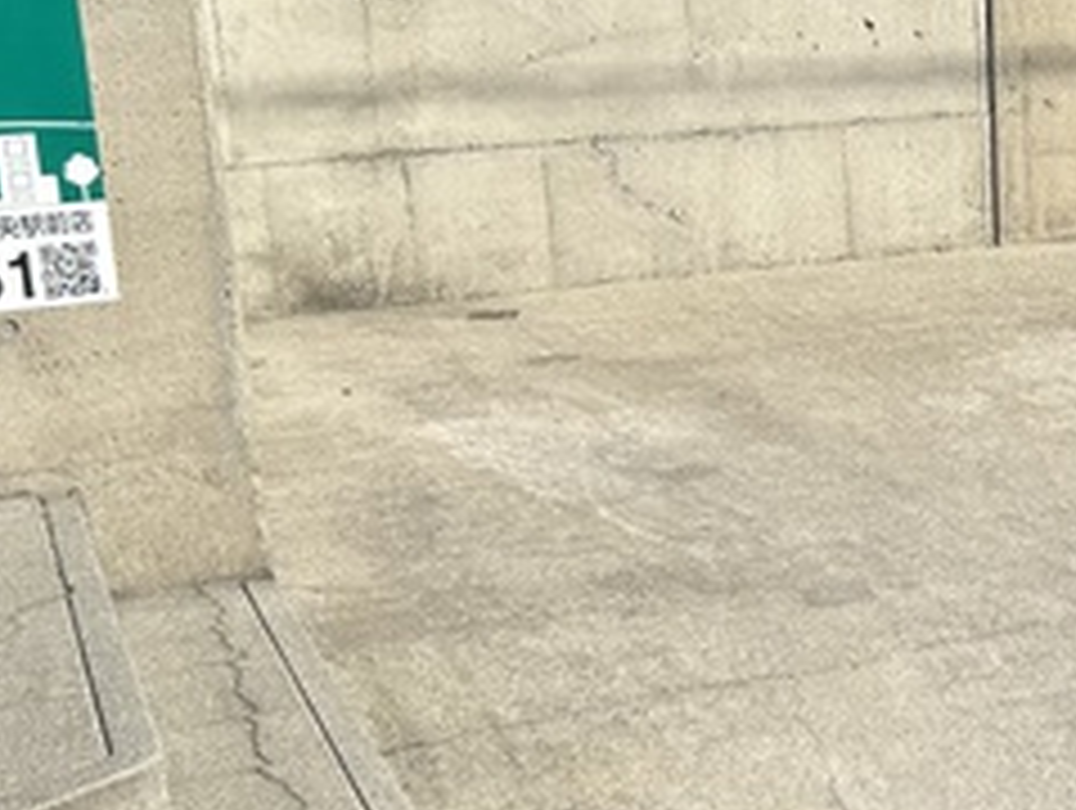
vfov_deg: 19.4
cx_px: 1058
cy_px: 515
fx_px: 2366
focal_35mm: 76
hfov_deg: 24.5
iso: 50
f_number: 1.5
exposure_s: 1/4630
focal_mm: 5.7
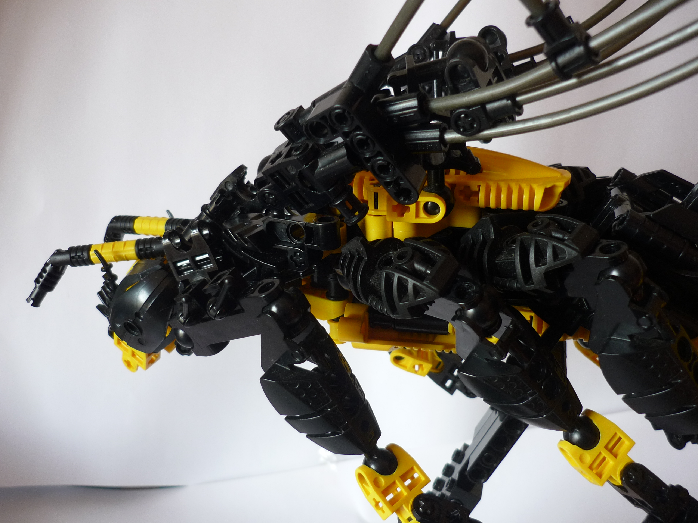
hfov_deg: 55.4
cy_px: 262
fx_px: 665
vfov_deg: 42.9
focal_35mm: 33
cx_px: 349
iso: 100
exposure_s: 1/30
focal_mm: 5.5
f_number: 2.8
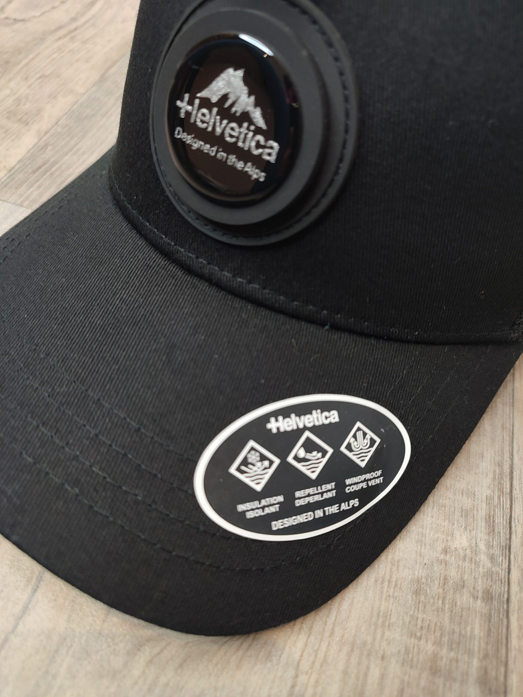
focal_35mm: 25
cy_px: 348
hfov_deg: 54.9
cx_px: 262
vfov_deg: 69.4
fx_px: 504
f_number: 1.9
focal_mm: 6.04
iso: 185
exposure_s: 1/50
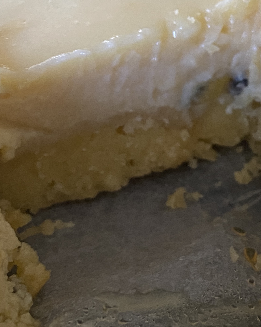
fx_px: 705
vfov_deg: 25.6
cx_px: 280
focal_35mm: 73
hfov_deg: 20.1
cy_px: 66
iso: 800
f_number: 1.8
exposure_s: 1/30
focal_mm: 4.25
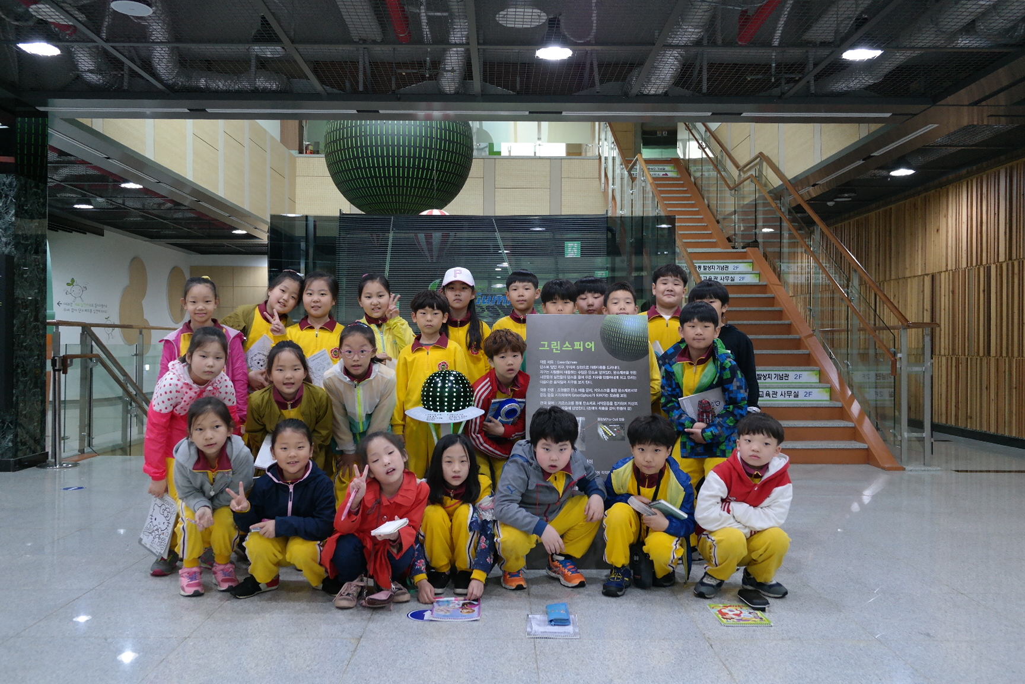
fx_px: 854
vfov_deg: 43.6
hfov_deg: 61.9
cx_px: 512
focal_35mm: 30
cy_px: 342
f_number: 3.5
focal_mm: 20
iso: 800
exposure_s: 1/40
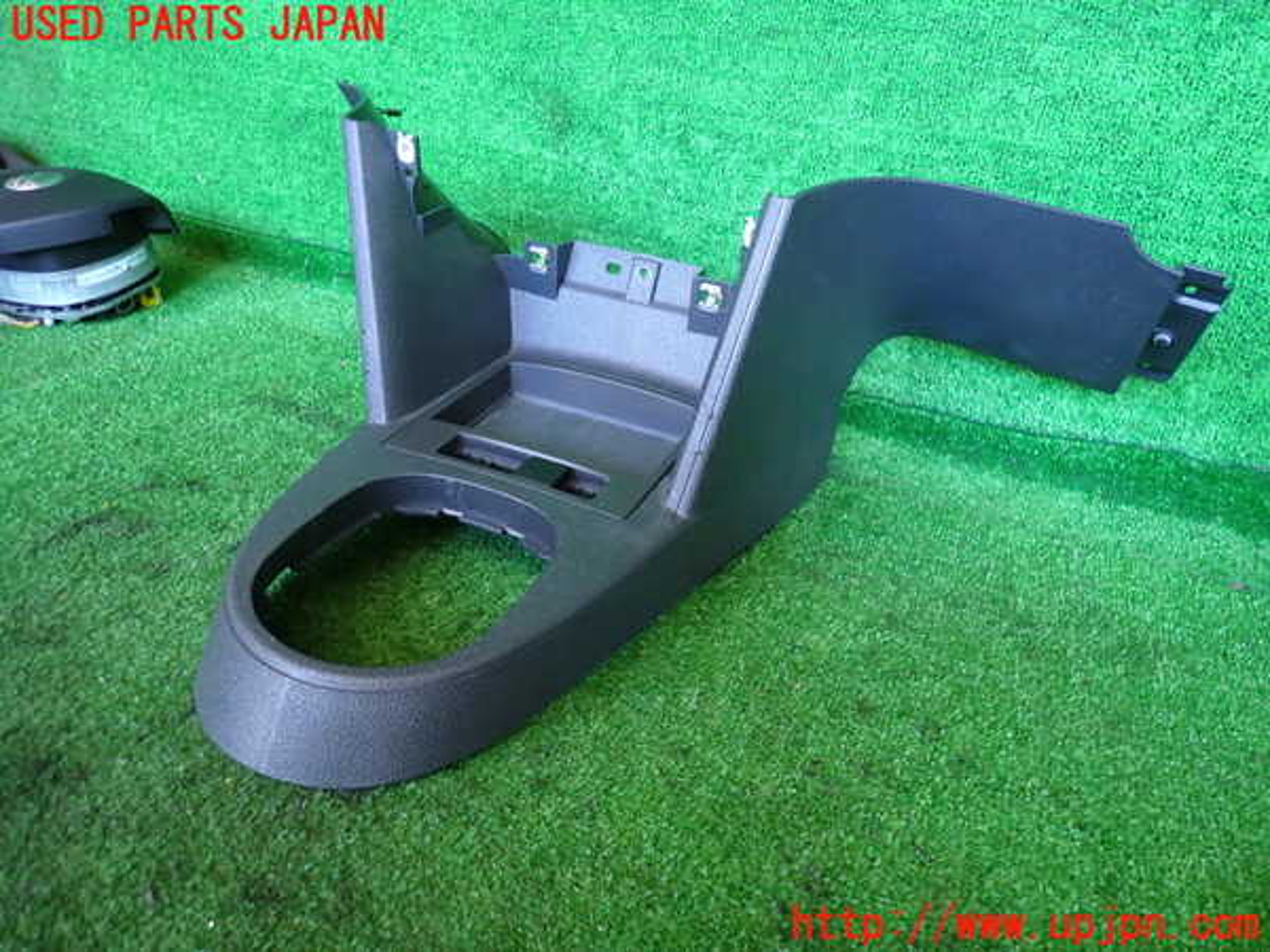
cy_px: 476
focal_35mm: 25
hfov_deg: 69.4
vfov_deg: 54.9
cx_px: 635
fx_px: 917
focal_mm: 4.5
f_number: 2
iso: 200
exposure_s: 1/40
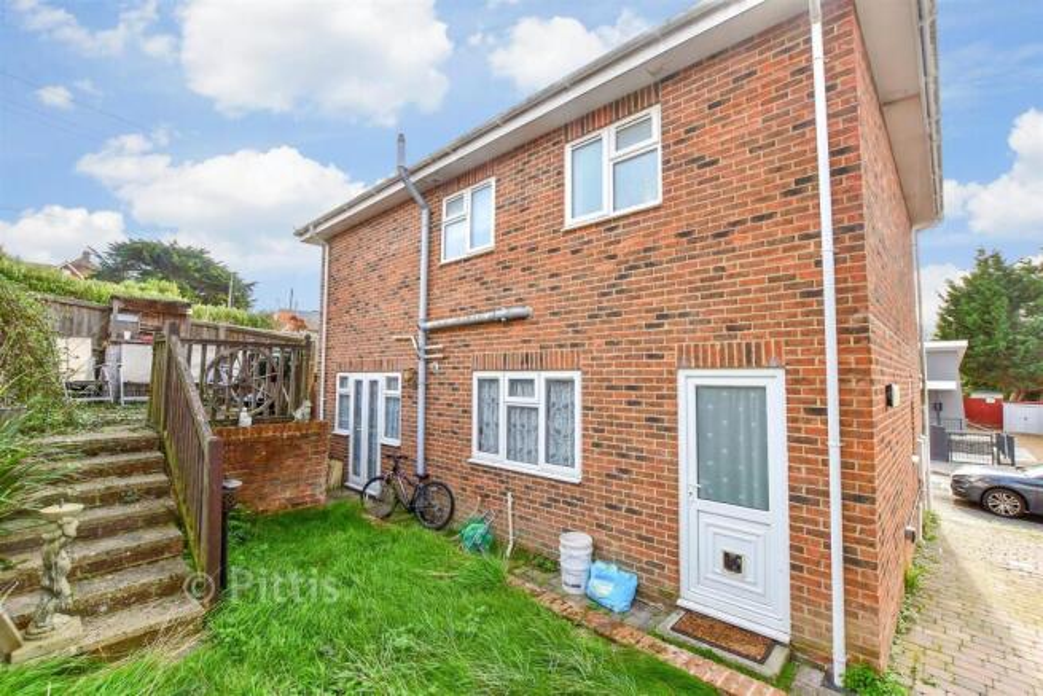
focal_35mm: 15
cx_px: 522
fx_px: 435
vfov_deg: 77.4
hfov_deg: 100.4
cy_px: 348
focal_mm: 10
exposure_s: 1/125
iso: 250
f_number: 8
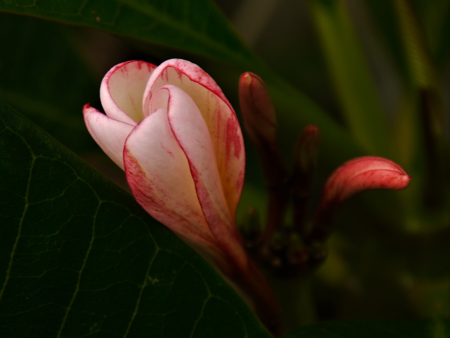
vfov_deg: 9.0
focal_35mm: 164
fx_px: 2132
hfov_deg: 12.1
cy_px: 169
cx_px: 225
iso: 100
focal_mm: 42
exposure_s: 1/200
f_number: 5.6
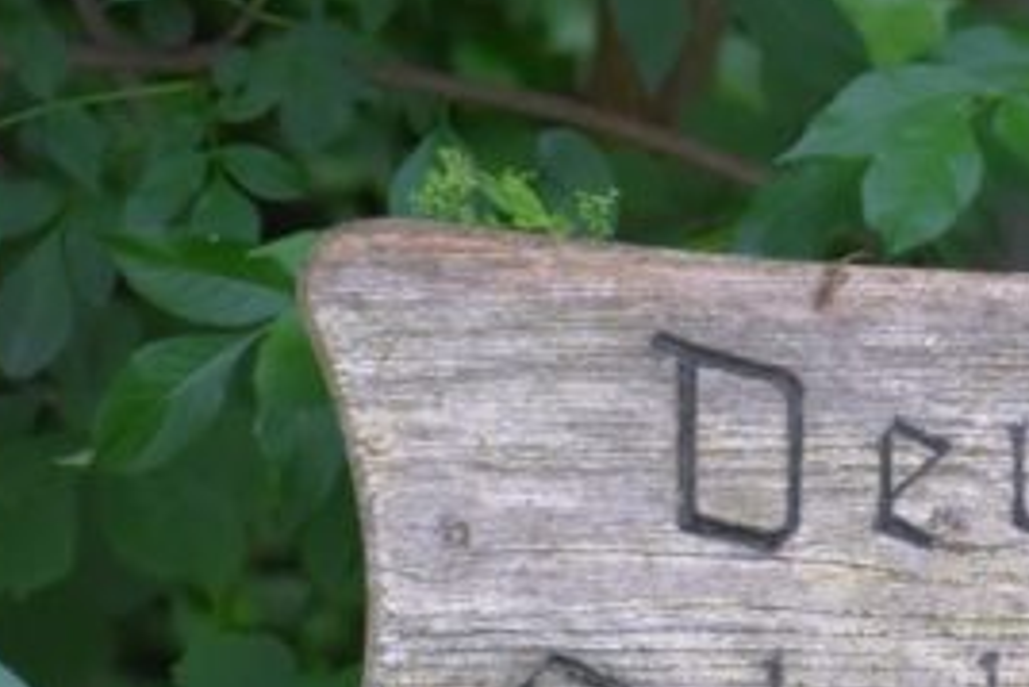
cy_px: 787
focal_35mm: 401
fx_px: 11468
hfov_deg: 5.1
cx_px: 1908
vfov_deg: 3.4
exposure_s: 1/640
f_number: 4.5
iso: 800
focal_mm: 70
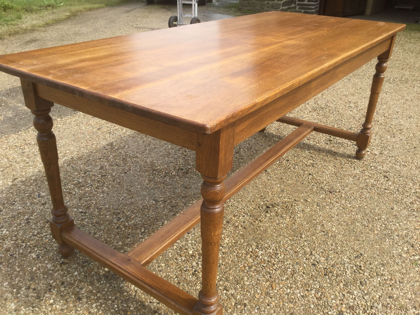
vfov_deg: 45.4
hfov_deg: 58.4
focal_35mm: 31
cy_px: 158
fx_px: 376
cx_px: 210
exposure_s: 1/916
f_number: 2.4
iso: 25
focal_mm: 3.3
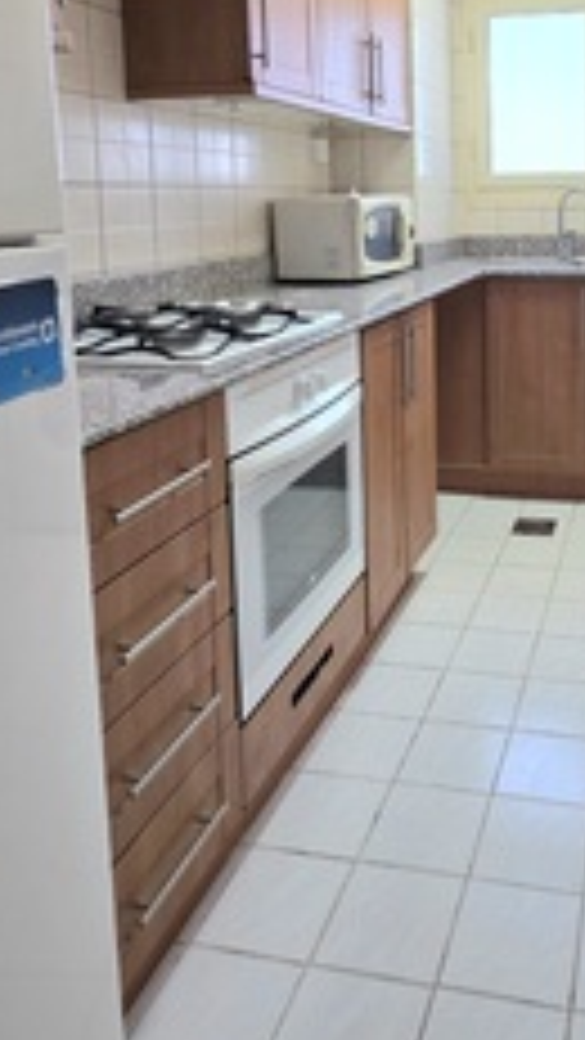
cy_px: 286
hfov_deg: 39.4
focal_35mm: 28
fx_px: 772
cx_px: 493
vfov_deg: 64.6
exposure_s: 1/101
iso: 125
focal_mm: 2.2
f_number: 1.9
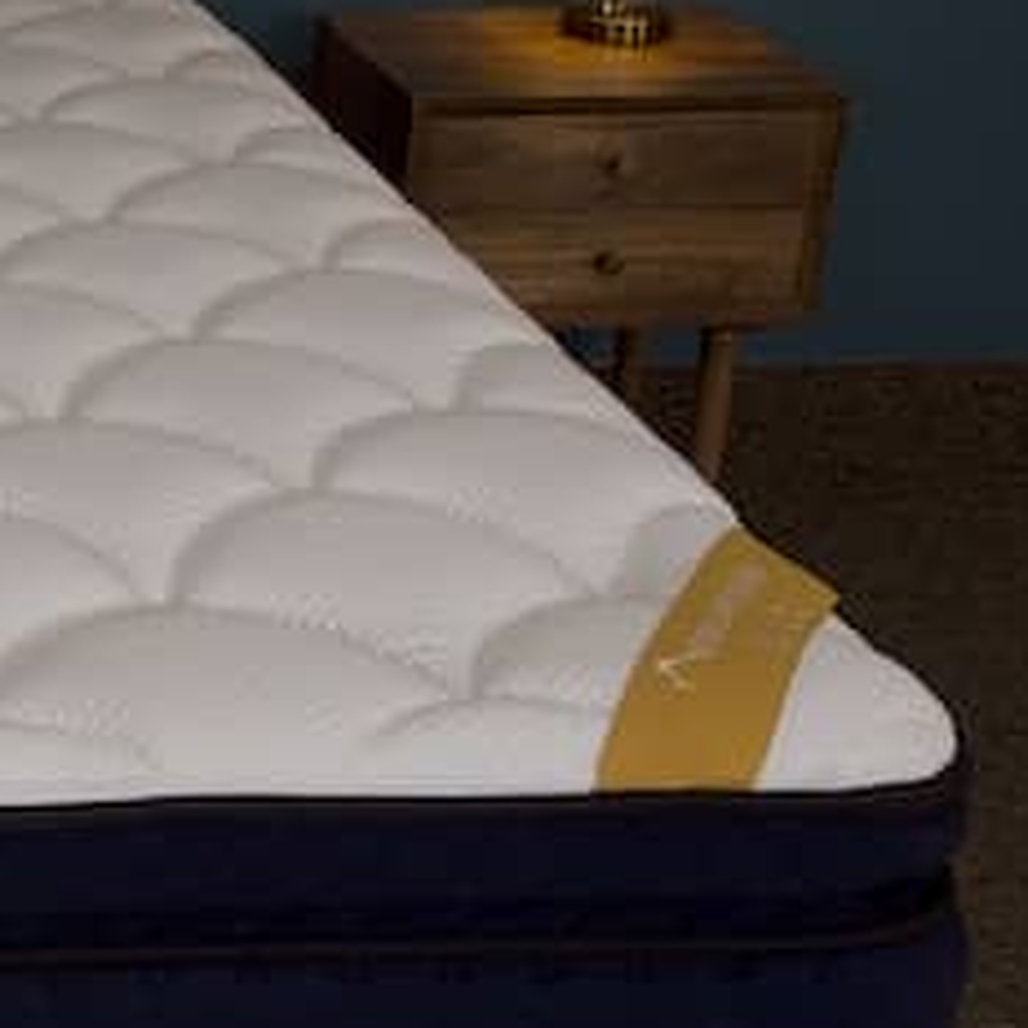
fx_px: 2990
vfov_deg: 19.5
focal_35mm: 89
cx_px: -501
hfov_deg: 17.6
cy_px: 600
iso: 125
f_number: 2.8
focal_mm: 12
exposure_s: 1/60
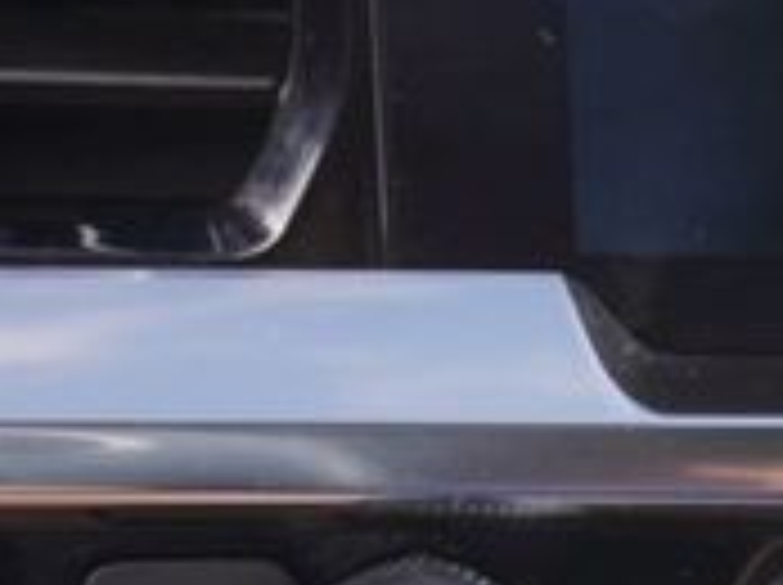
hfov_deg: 10.0
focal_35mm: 179
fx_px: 4040
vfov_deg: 8.2
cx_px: 1755
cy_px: -9
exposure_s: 1/60
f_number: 4
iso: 100
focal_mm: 21
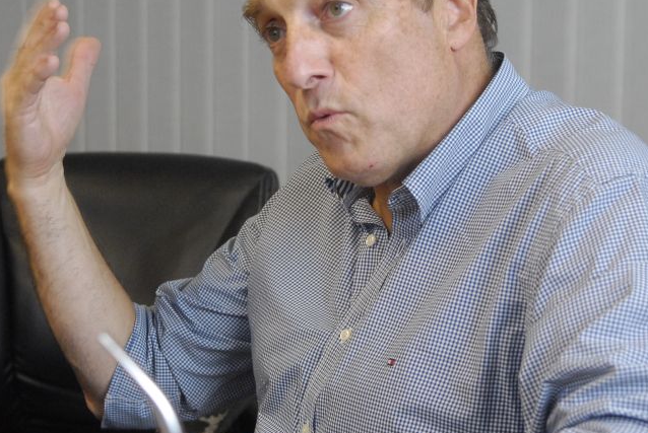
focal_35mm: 77
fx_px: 1388
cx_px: 254
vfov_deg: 17.8
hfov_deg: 26.2
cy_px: 179
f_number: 4
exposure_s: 1/80
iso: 1000
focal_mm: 32
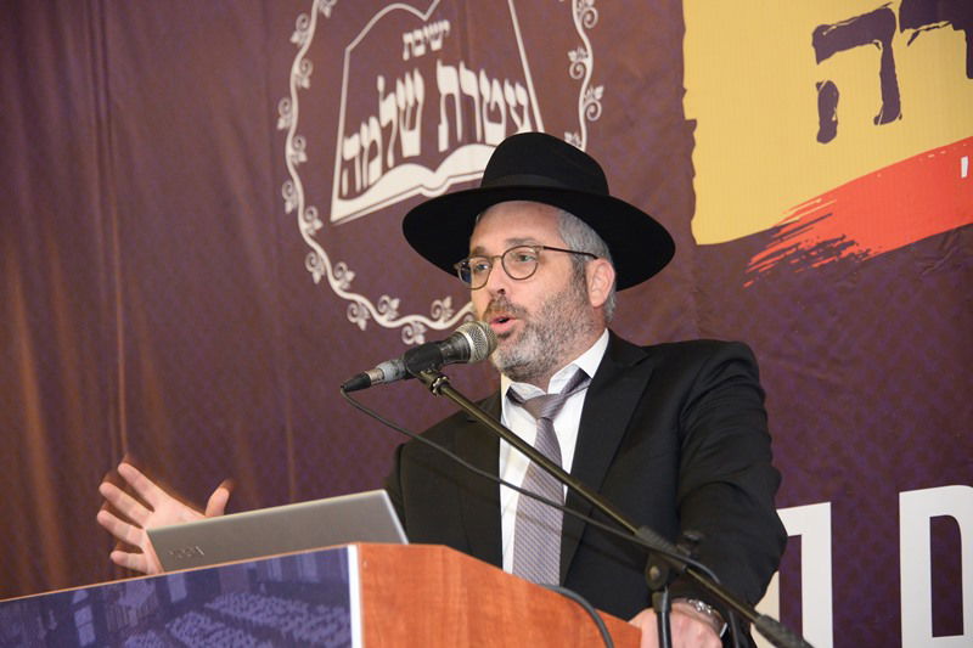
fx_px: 3026
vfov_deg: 12.2
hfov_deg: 18.3
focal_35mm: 112
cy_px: 324
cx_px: 486
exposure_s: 1/80
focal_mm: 112
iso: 3200
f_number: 5.3
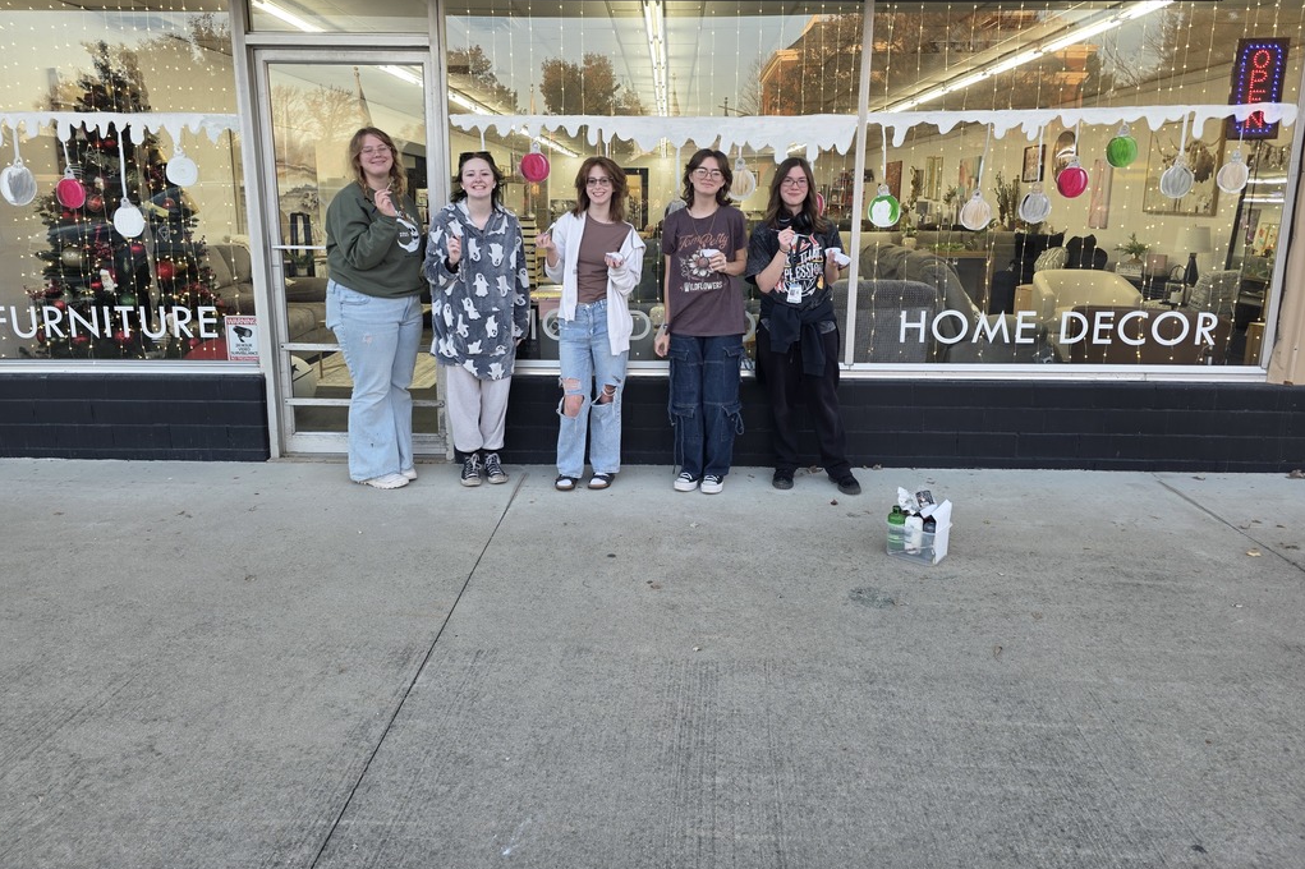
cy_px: 392
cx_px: 653
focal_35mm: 24
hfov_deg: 73.8
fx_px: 870
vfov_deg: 53.0
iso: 64
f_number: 1.7
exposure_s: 1/120
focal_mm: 6.3
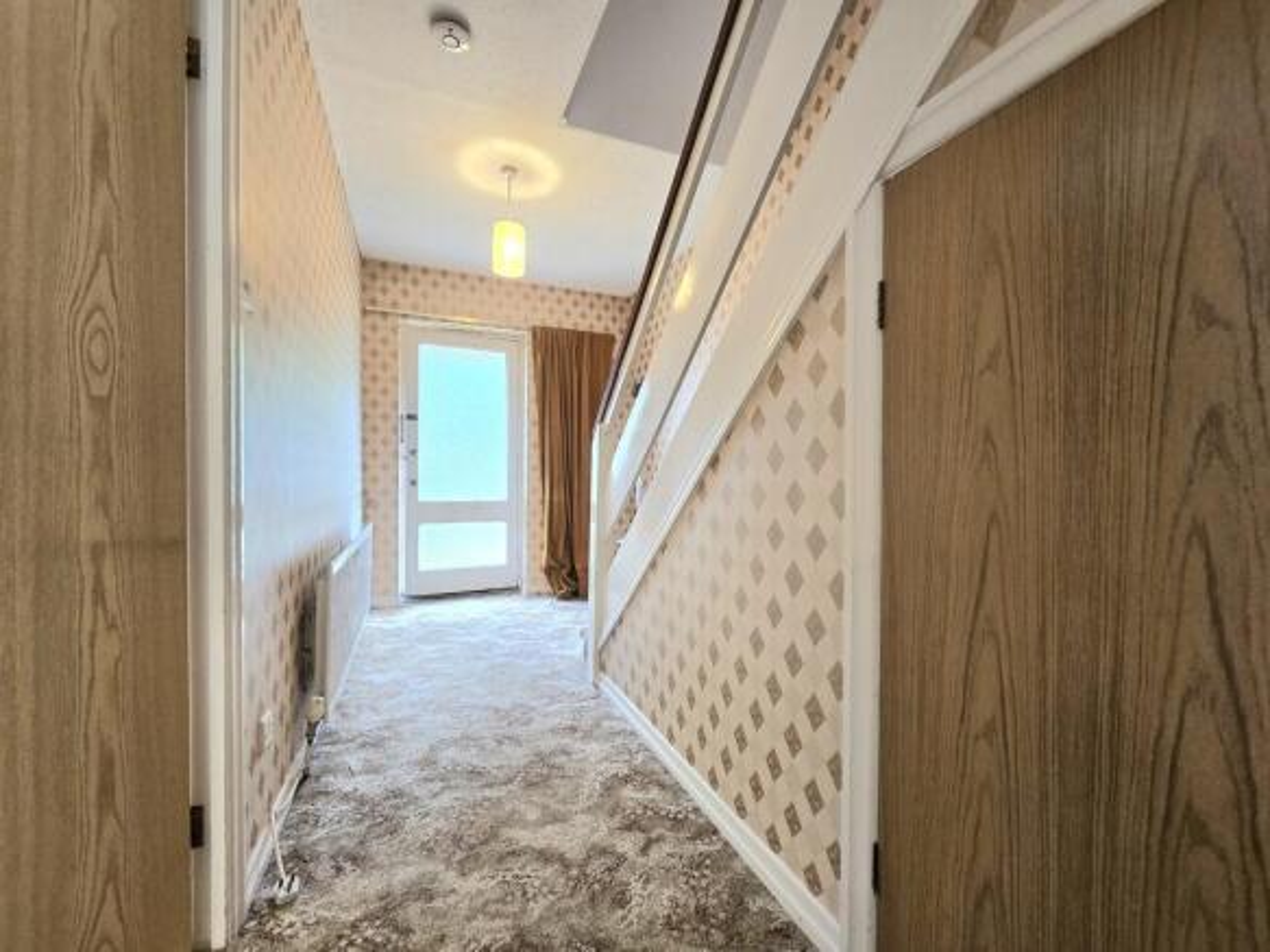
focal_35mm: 13
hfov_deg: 106.2
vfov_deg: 89.9
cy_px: 476
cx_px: 635
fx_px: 477
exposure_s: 1/50.3
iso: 160
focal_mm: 2.2
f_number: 2.2
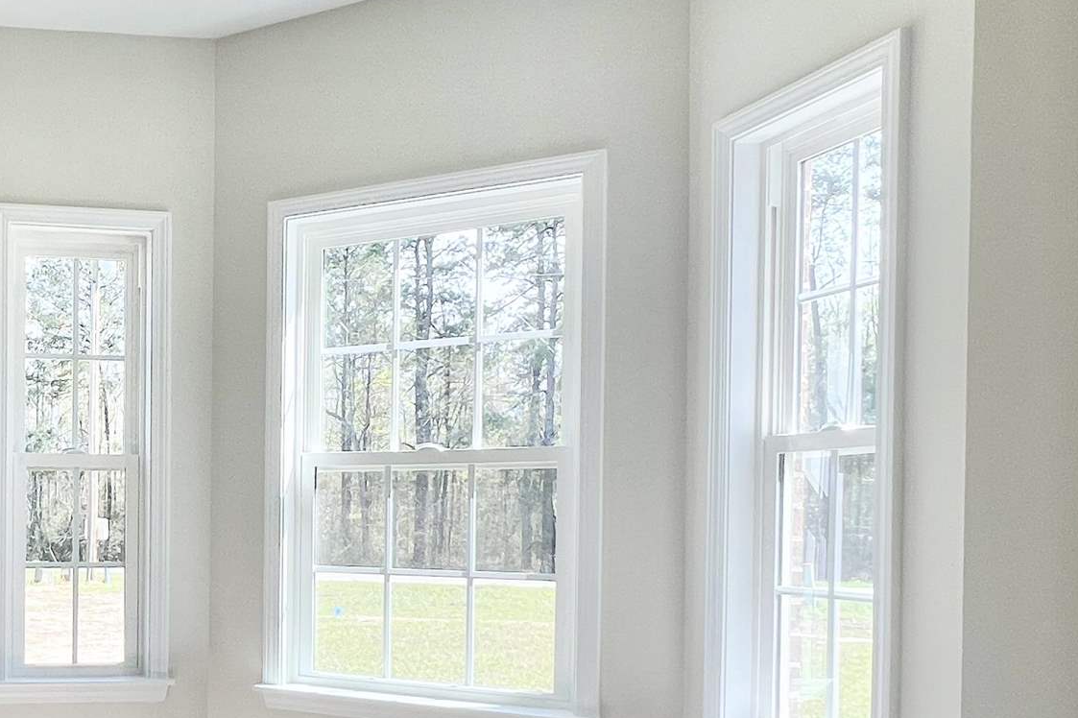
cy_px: 545
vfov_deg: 35.1
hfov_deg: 46.4
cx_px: 89
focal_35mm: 37
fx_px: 1108
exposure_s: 1/214
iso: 32
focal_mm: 1.57
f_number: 1.8
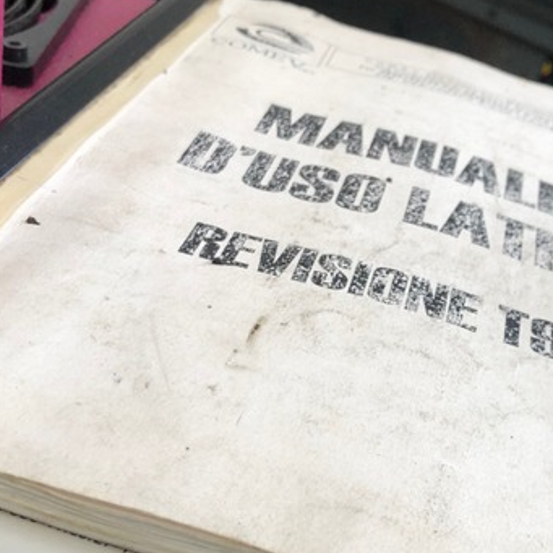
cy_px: 397
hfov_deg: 29.5
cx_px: 323
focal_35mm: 58
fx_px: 1048
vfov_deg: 29.2
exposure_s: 1/50
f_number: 1.8
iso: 25
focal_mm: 3.99
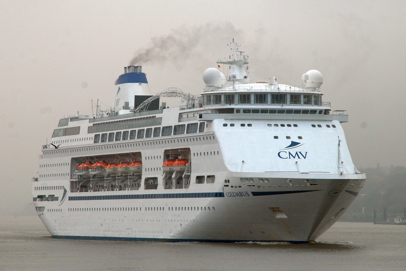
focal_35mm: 202
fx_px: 2286
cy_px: 136
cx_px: 203
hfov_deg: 10.1
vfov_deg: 6.8
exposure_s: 1/160
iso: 200
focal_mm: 135
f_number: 10
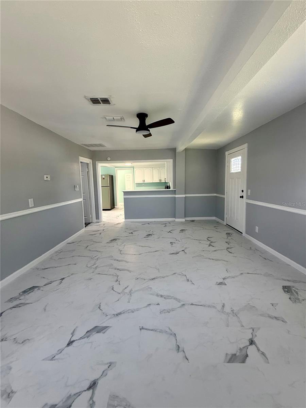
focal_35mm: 14
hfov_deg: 85.7
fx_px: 165
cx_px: 153
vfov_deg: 102.1
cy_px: 204
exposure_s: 1/99
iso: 200
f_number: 2.2
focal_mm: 2.22
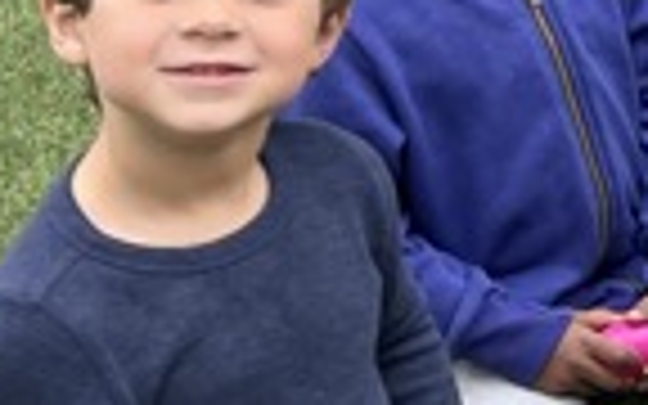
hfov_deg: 8.9
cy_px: -279
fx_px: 3373
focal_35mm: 191
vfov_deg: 6.7
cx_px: 1966
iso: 40
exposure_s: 1/203
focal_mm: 5.1
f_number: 1.6
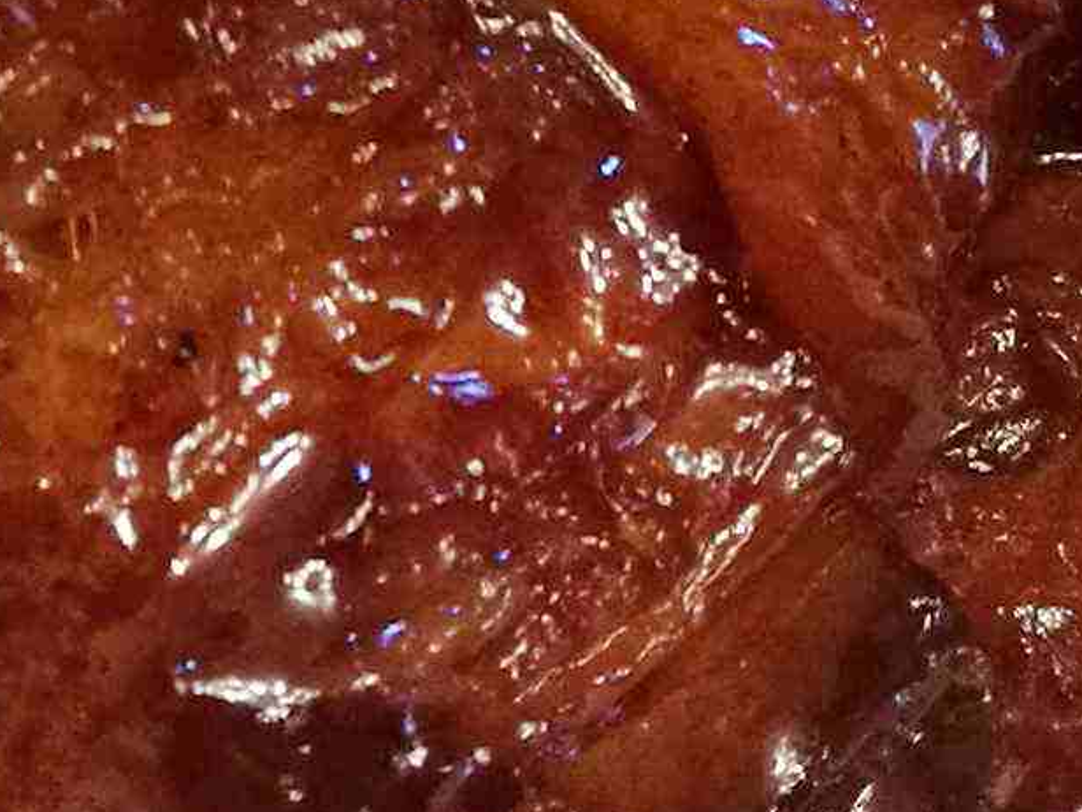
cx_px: -133
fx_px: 5439
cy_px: -714
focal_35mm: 174
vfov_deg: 8.2
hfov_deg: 11.2
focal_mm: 4.5
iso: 320
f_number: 2.2
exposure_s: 1/33.3
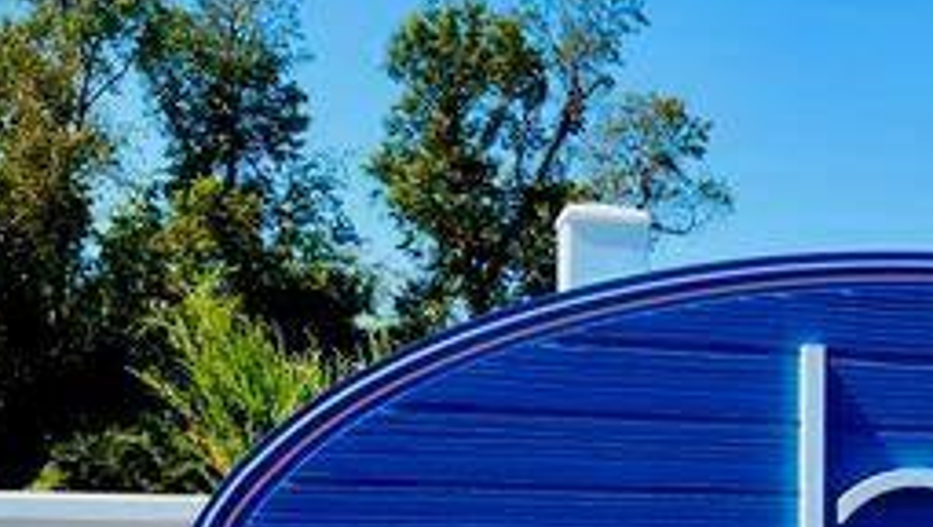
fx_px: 1758
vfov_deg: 16.2
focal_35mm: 71
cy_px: 670
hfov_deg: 26.9
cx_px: 1061
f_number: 1.6
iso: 50
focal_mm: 5.1
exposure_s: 1/2755
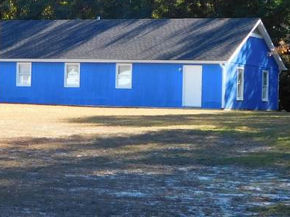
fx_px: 1106
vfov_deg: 11.2
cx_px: 56
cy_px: 74
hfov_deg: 14.8
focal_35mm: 132
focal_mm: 7.1
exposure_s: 1/200
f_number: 3.6
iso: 125
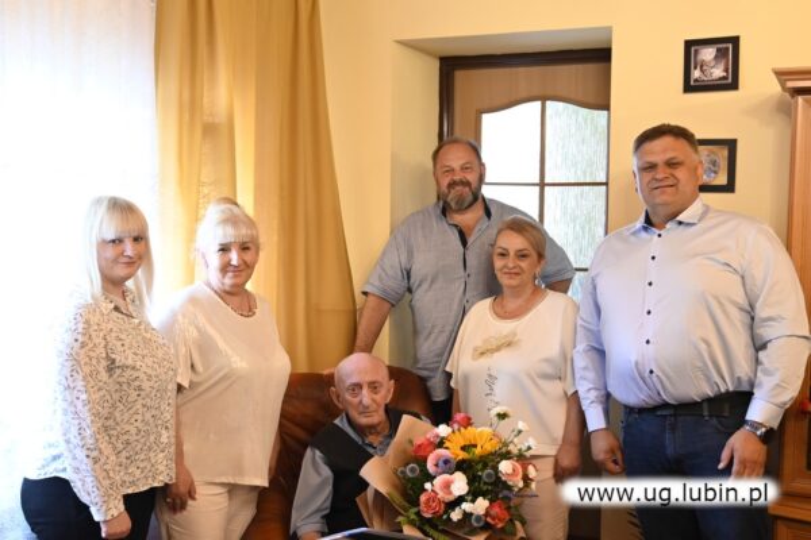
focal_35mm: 42
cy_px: 270
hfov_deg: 46.4
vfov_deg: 31.9
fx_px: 946
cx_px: 406
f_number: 2.8
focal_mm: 28
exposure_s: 1/125
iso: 2500
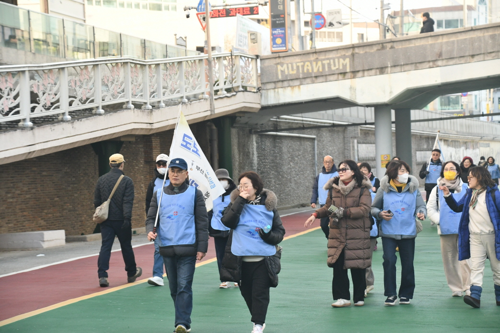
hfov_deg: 18.3
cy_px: 166
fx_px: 1555
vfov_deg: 12.2
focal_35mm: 112
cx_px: 250
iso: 1000
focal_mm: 75
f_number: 5.6
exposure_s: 1/200
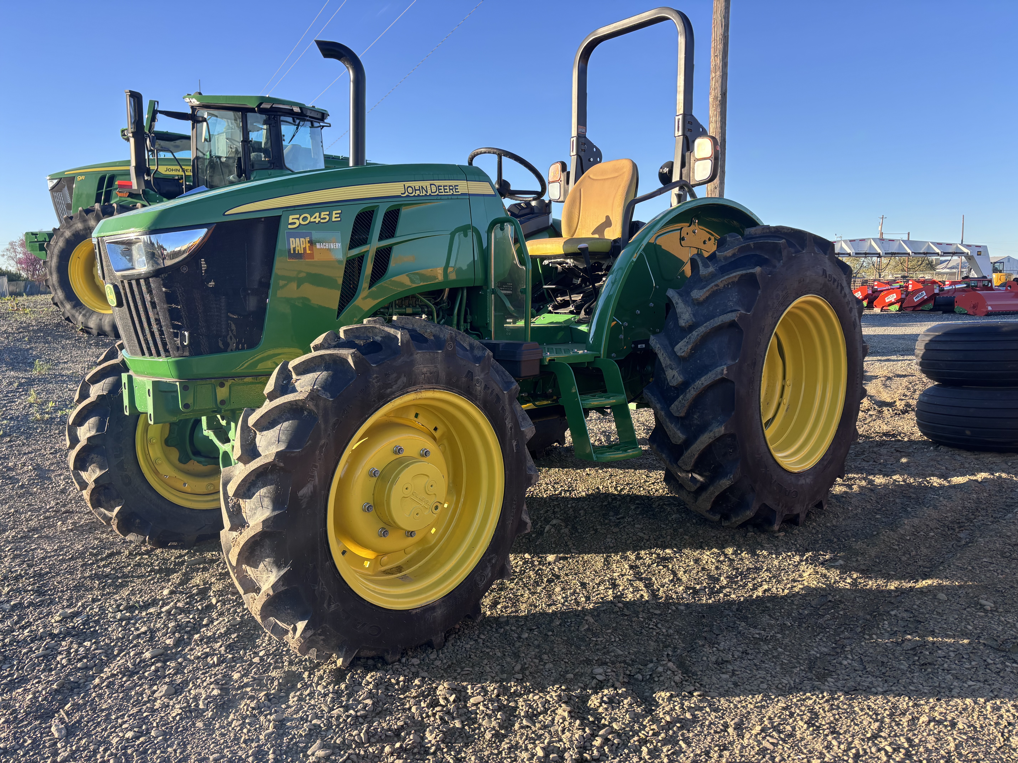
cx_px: 509
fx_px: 765
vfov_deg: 53.1
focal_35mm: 26
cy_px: 382
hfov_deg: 67.3
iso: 50
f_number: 1.6
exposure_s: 1/722
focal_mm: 5.96
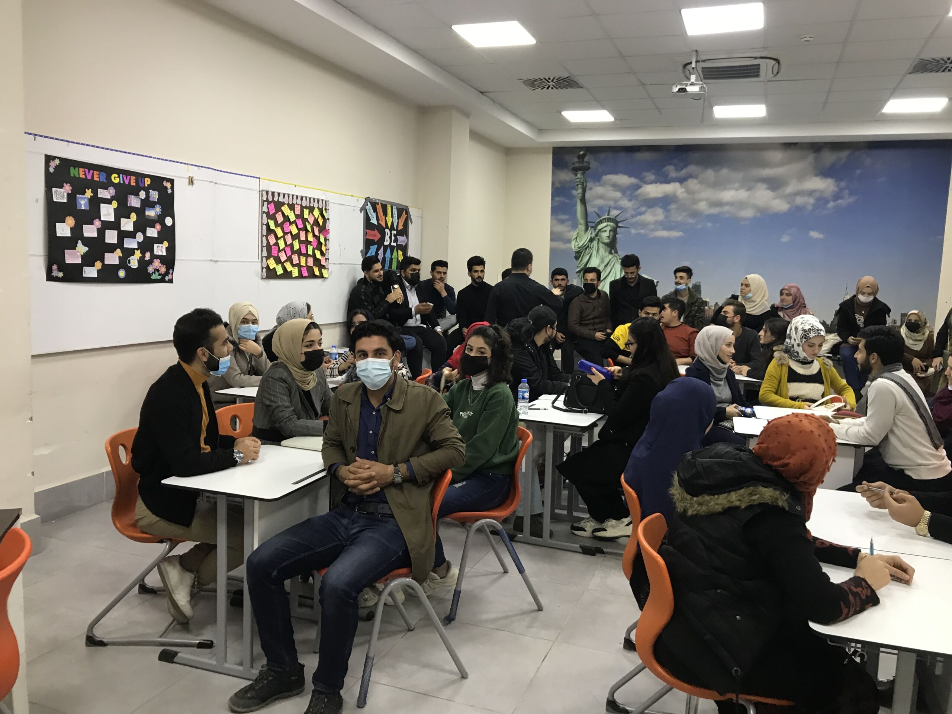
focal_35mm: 28
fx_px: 770
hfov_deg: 63.4
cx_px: 476
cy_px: 357
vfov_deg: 49.7
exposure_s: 1/14
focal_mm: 3.99
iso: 40
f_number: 1.8
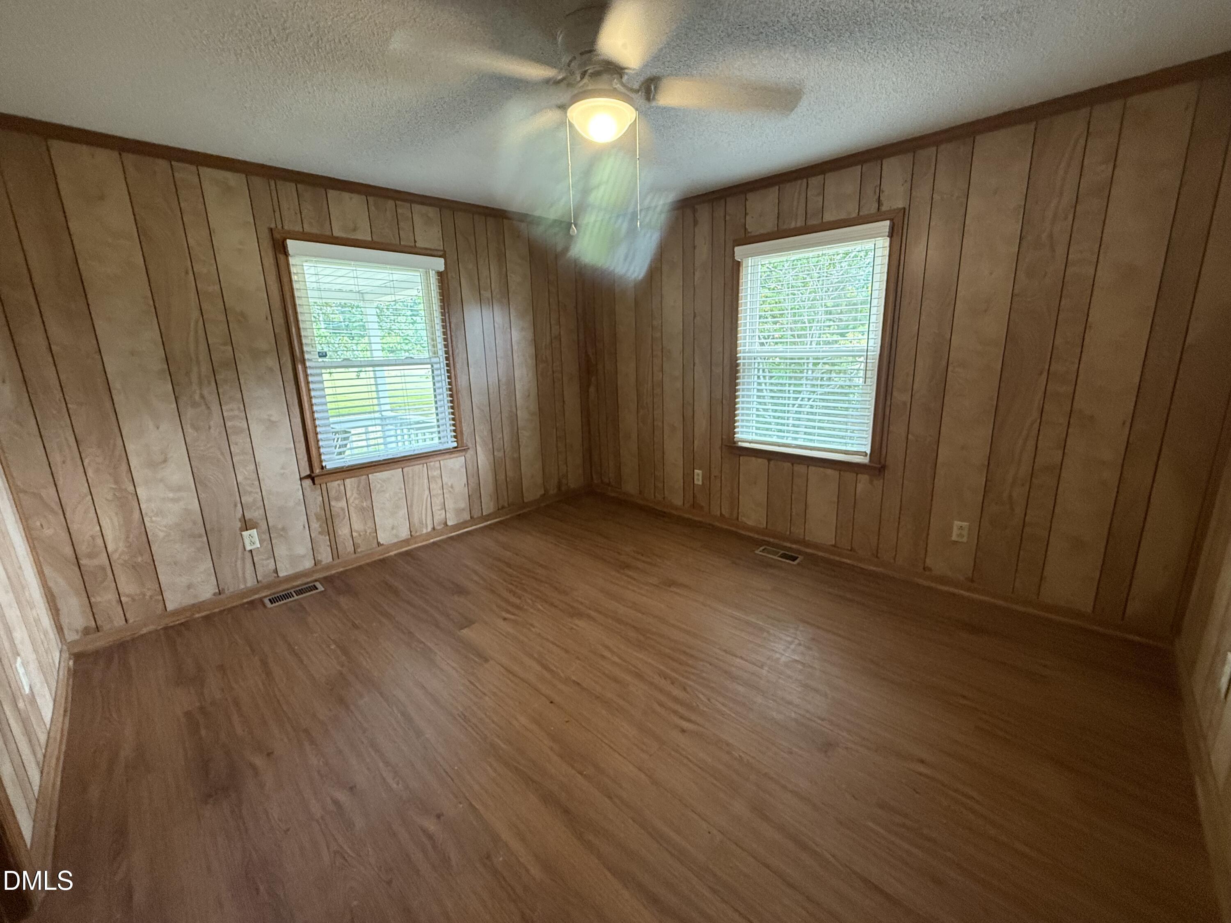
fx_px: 498
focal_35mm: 14
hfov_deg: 102.1
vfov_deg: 85.7
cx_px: 616
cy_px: 462
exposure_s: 1/60
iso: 320
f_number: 2.2
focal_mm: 2.22
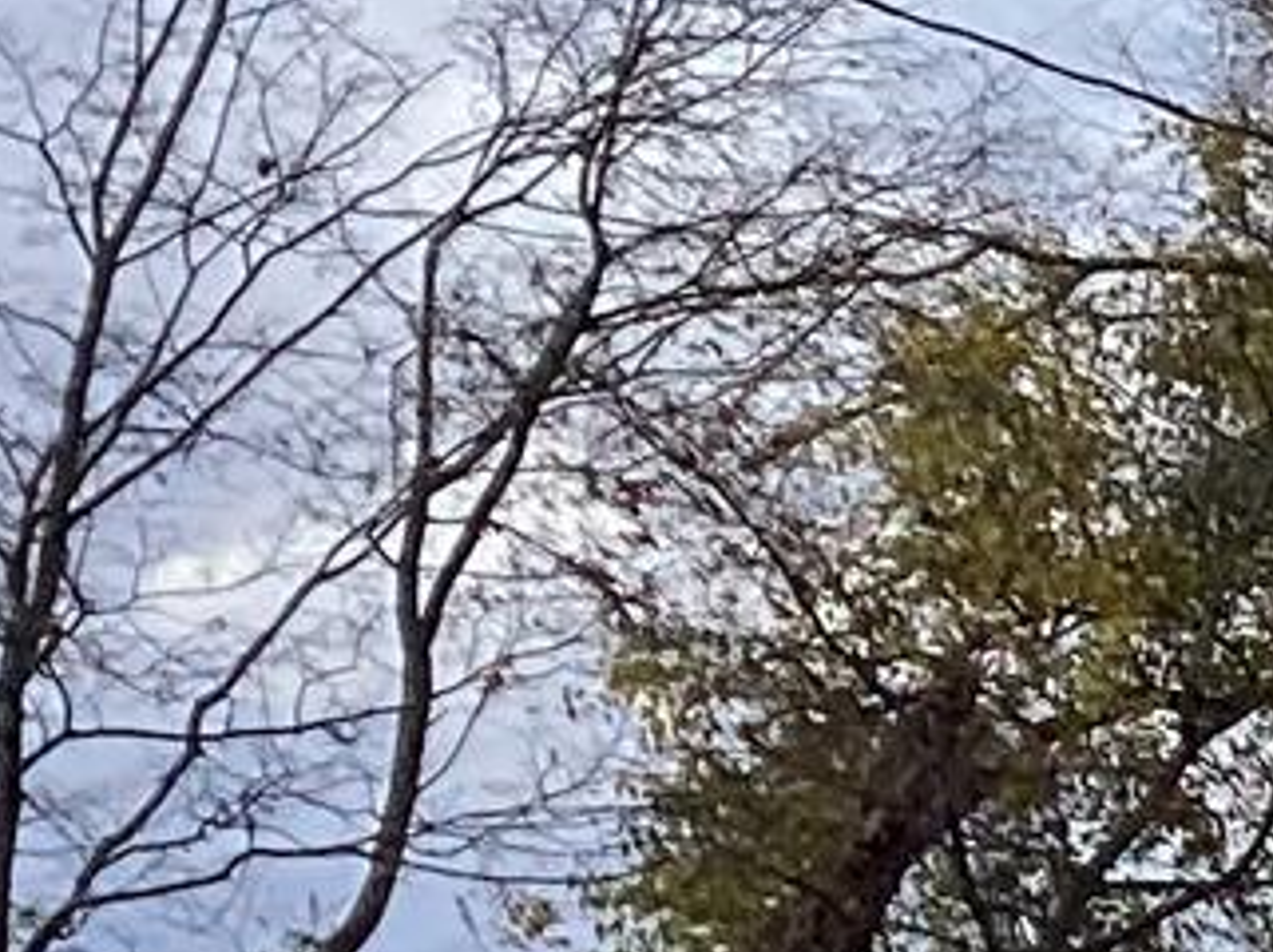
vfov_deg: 7.4
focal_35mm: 198
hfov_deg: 8.2
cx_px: 4037
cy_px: 1297
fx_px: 7273
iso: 25
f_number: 2.4
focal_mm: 3.3
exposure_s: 1/916
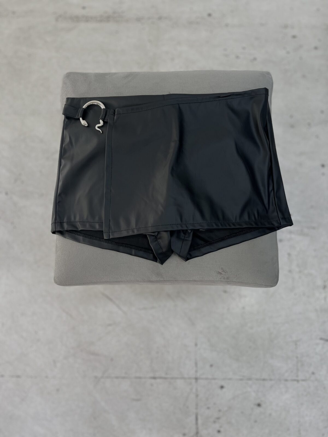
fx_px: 328
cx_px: 164
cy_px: 218
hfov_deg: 53.1
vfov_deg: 67.3
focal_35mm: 26
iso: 64
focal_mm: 5.1
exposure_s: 1/100
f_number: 1.6
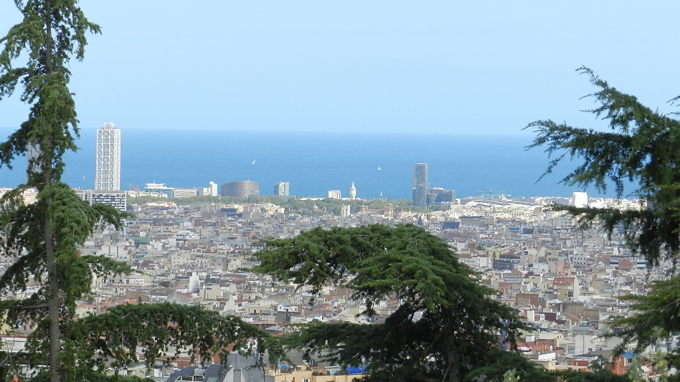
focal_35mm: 153
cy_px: 211
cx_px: 351
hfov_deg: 14.1
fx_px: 2758
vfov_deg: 7.9
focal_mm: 23.1
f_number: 5
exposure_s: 1/500
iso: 160
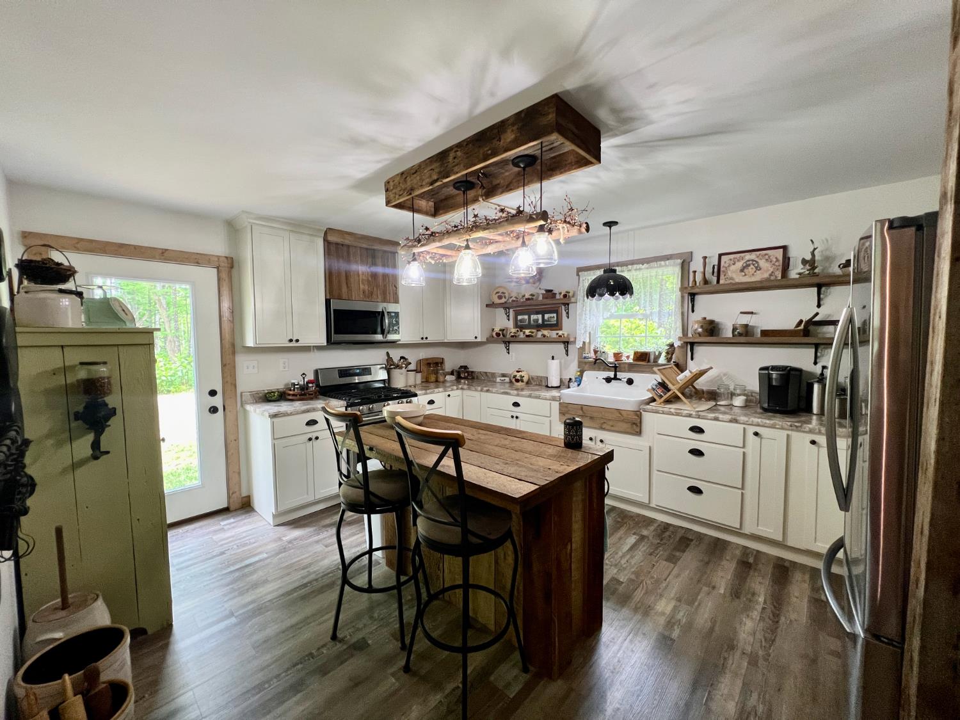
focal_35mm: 13
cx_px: 480
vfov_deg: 89.9
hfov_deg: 106.2
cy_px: 360
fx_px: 361
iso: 250
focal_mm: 1.57
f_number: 1.8
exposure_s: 1/60
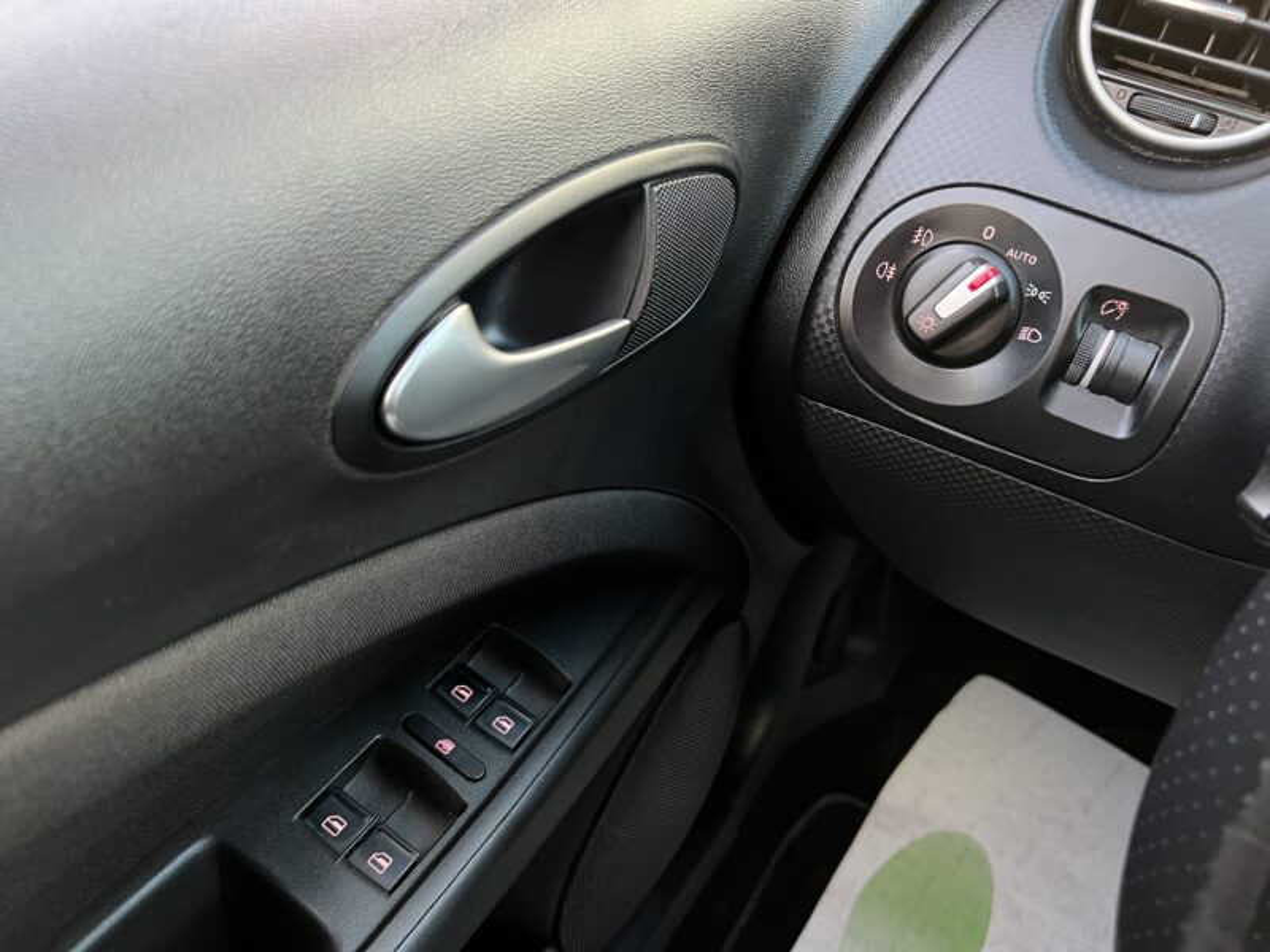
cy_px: 476
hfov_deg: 67.3
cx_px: 635
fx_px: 954
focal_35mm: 26
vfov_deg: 53.1
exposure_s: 1/60
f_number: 1.5
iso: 160
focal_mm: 5.7
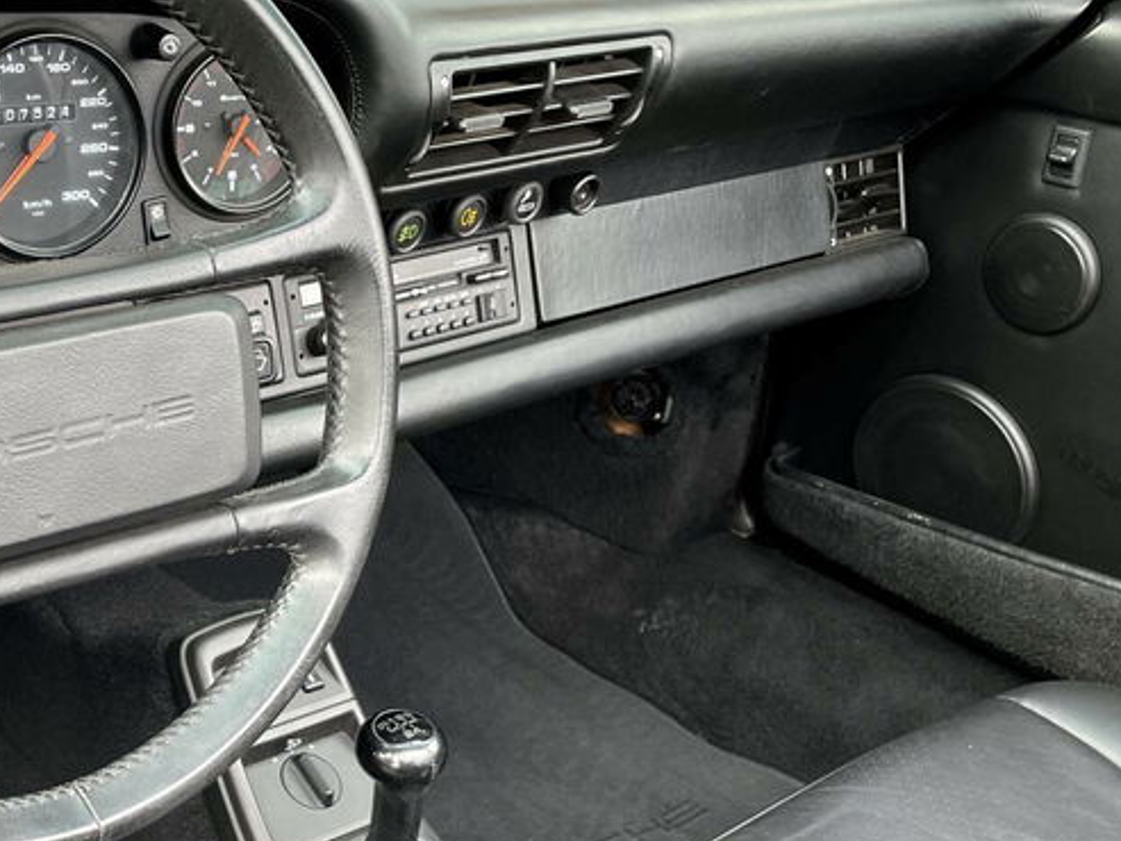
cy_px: 673
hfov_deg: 33.9
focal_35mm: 54
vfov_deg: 26.5
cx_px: 150
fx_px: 1749
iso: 64
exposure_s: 1/100
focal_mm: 4.2
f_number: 1.6
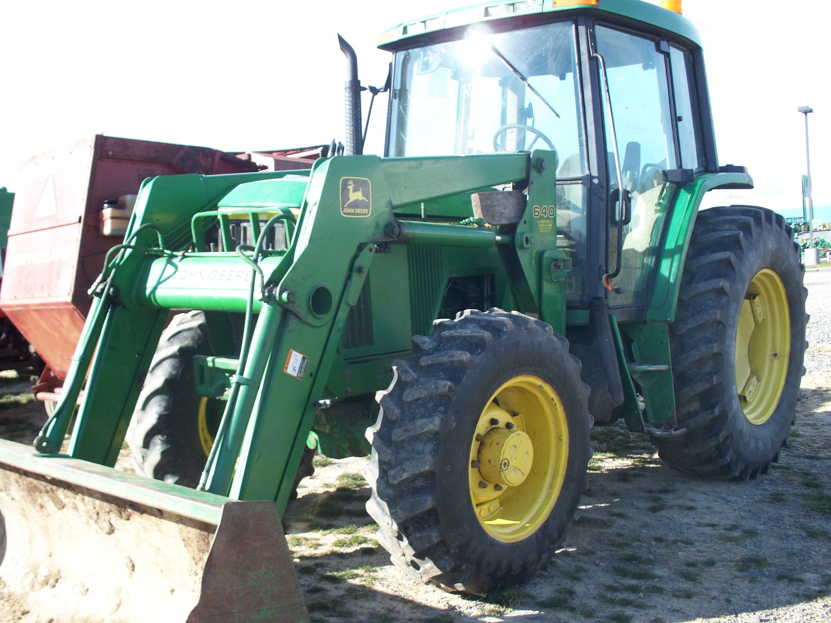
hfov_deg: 46.7
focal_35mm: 40
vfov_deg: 36.0
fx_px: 960
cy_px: 311
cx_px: 373
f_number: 2.8
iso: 64
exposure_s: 1/320
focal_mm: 7.54
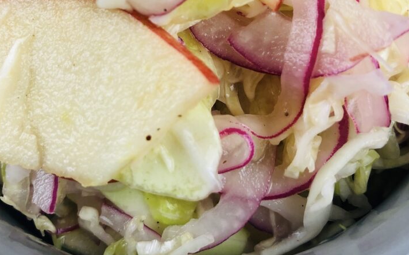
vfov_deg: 31.2
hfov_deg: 49.3
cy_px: 53
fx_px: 446
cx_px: 203
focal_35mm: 40
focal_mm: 3.99
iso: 32
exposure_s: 1/120
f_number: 1.8
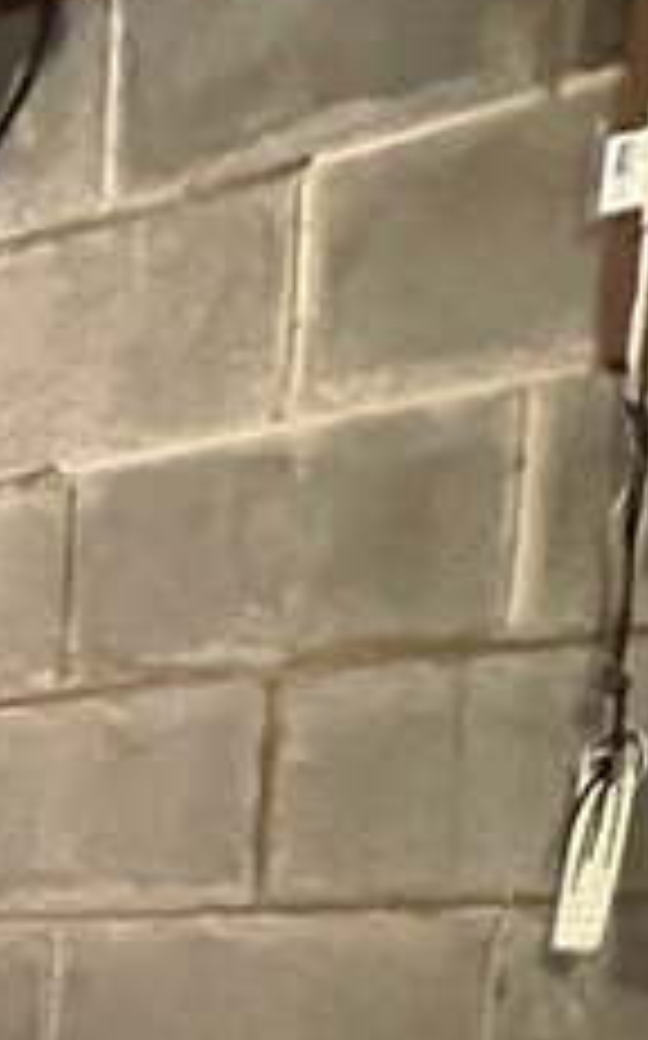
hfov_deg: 15.5
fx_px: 2067
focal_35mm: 73
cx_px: -488
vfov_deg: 23.3
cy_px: 1515
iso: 1000
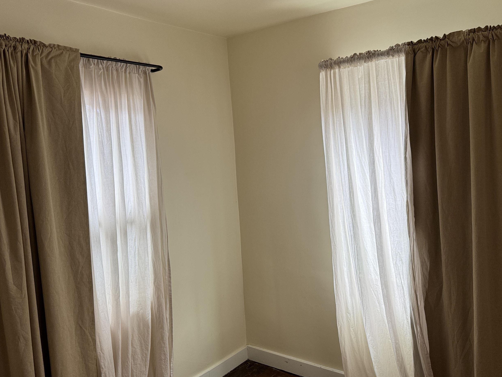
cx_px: 302
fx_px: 435
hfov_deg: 59.5
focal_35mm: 30
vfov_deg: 46.8
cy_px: 193
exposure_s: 1/120
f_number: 1.78
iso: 100
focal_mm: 6.76
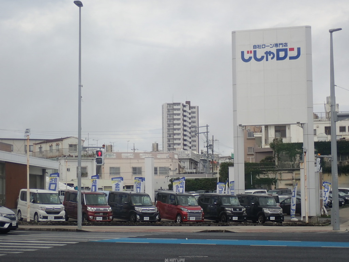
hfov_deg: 24.4
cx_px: 174
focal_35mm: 80
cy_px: 131
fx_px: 807
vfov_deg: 18.4
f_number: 4.4
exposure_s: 1/200
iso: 100
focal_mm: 14.41
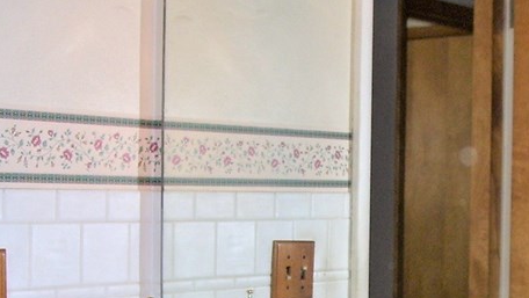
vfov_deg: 13.5
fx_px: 1235
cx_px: 384
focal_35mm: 88
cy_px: 313
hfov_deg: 24.0
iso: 80
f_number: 2.7
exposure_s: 1/60
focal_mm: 6
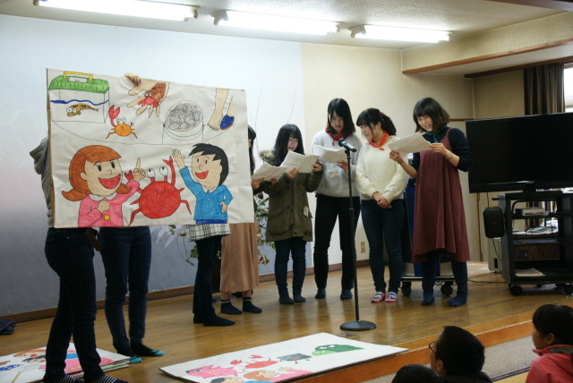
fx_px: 717
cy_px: 192
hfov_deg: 43.6
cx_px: 286
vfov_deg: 29.9
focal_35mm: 45
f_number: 4.5
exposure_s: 1/30
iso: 800
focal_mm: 30
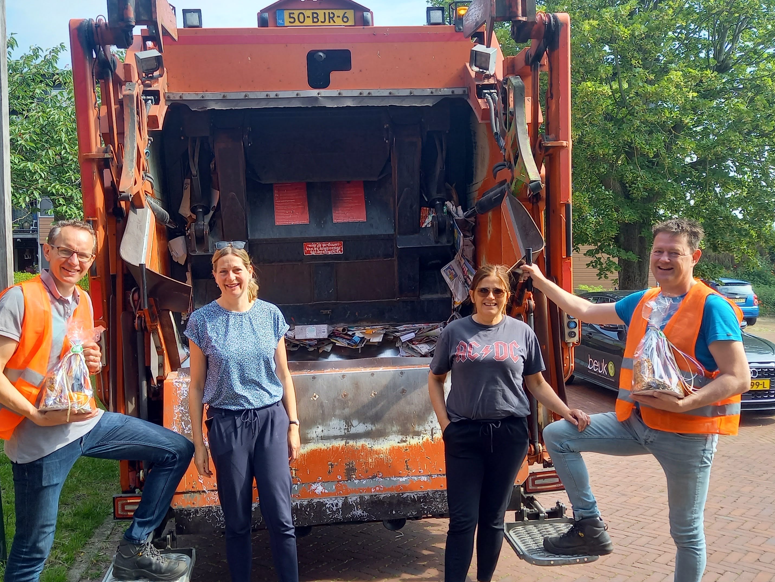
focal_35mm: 35
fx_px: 784
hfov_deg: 52.6
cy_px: 323
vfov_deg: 40.6
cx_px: 364
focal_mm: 4.6
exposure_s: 1/194
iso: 50
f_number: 2
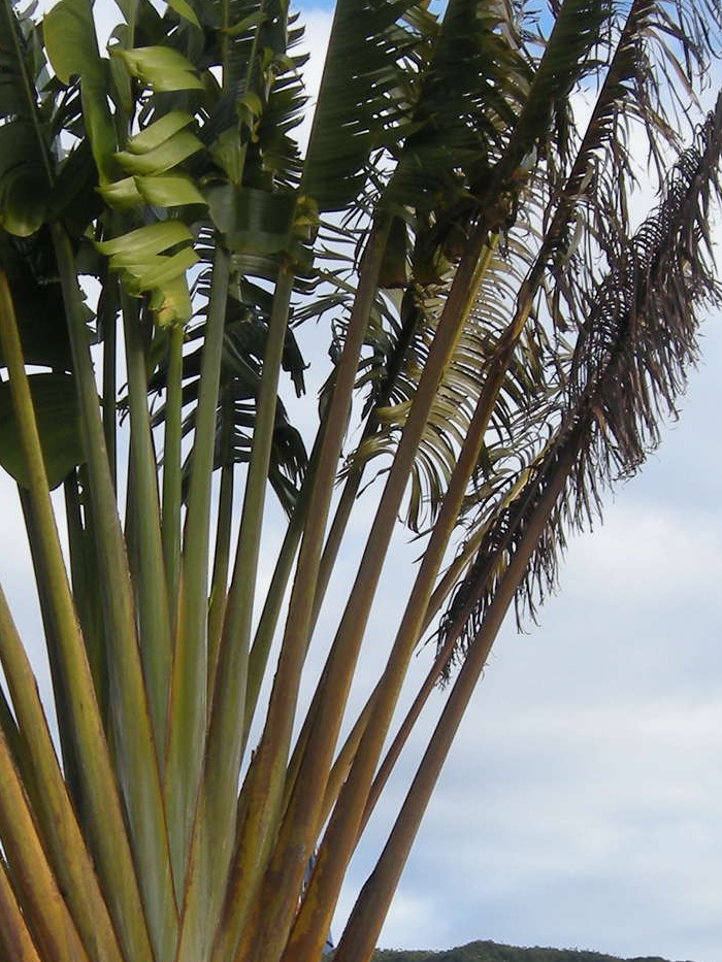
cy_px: 638
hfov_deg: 16.1
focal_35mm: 90
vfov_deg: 21.7
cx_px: -22
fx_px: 2502
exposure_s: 1/159
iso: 64
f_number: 4.8
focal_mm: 7.5
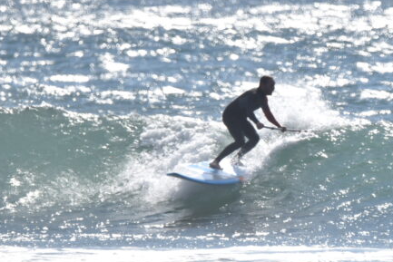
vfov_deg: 0.6
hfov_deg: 1.0
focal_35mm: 2128
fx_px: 23237
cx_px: 385
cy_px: 112
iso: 360
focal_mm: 600
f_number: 8
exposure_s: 1/2000
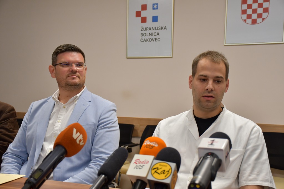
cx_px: 142
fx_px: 402
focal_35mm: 51
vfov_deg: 26.5
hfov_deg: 38.9
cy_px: 94
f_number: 4.2
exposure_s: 1/125
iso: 800
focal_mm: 34
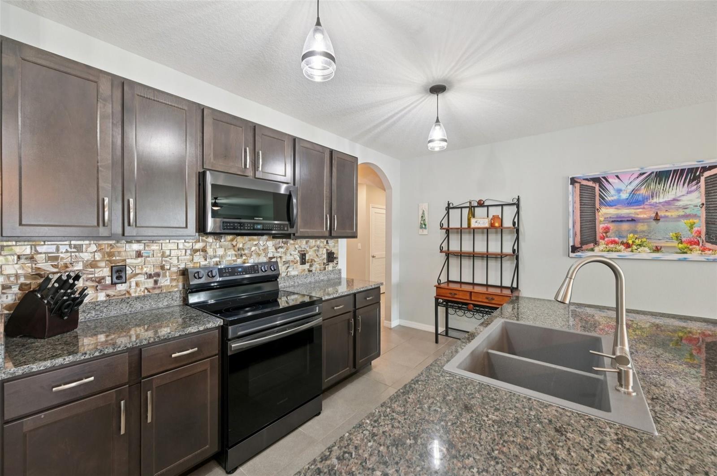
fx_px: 279
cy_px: 238
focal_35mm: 14
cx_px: 358
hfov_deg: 104.3
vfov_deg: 81.1
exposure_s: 1/6
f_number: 8
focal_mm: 14
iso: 400
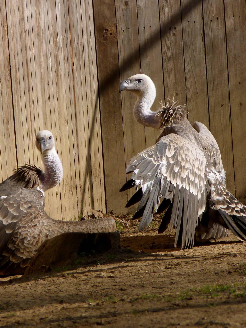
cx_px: 123
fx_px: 7571
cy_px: 164
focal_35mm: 799
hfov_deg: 1.9
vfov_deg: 2.5
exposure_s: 1/250
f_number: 5.6
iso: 80
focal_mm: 108
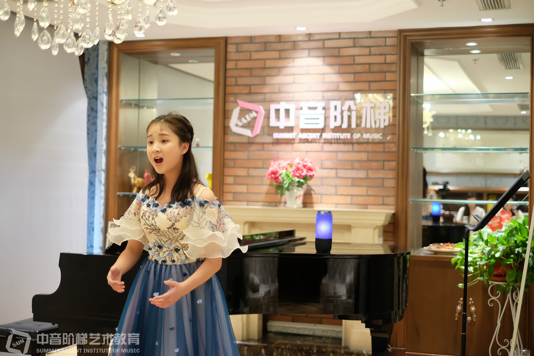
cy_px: 178
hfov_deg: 37.5
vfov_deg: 25.5
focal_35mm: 53
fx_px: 786
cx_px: 267
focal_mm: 35
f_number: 1.4
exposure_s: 1/75
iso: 1000
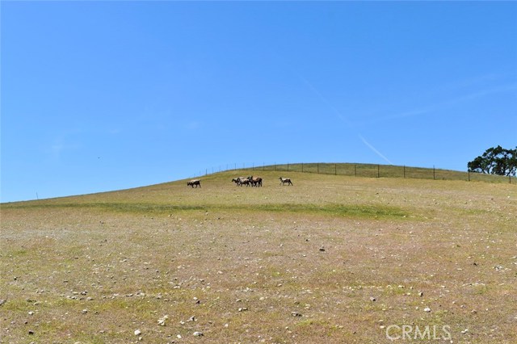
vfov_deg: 39.9
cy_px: 172
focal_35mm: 33
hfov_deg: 57.2
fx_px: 474
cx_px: 258
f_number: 11
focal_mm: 22
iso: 250
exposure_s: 1/500
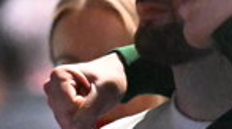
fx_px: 9080
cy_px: 109
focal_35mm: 1479
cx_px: 79
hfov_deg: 1.5
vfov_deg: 0.8
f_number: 3.5
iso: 25600
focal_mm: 200
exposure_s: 1/640
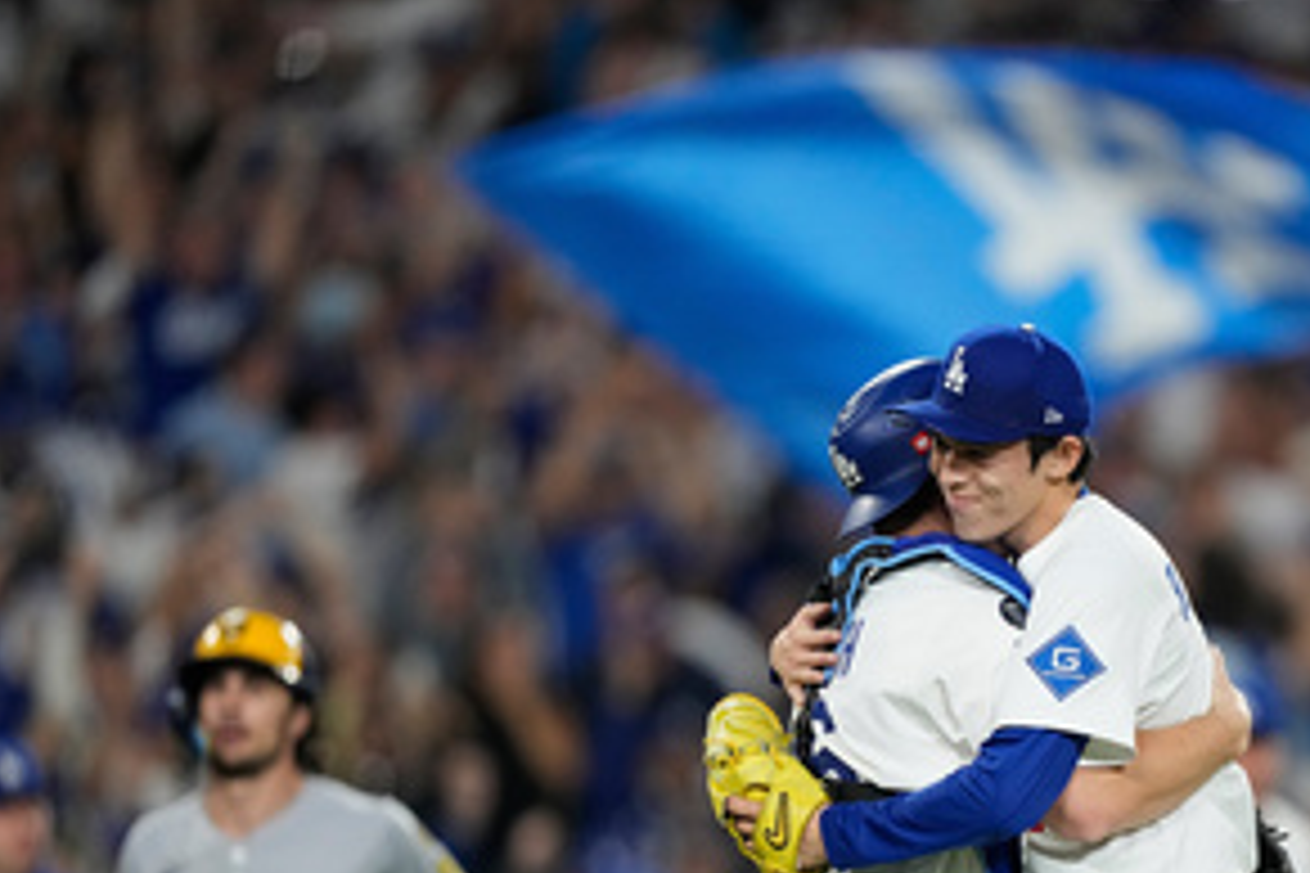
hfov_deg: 2.9
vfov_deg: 2.0
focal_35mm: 704
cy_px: 749
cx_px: 1031
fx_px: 25616
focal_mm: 400
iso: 4000
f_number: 2.8
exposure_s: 1/3200
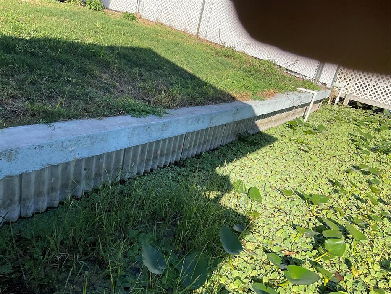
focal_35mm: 29
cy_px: 147
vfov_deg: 48.2
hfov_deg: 61.7
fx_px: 328
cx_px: 196
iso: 16
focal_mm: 3
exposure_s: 1/1144
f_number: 1.8
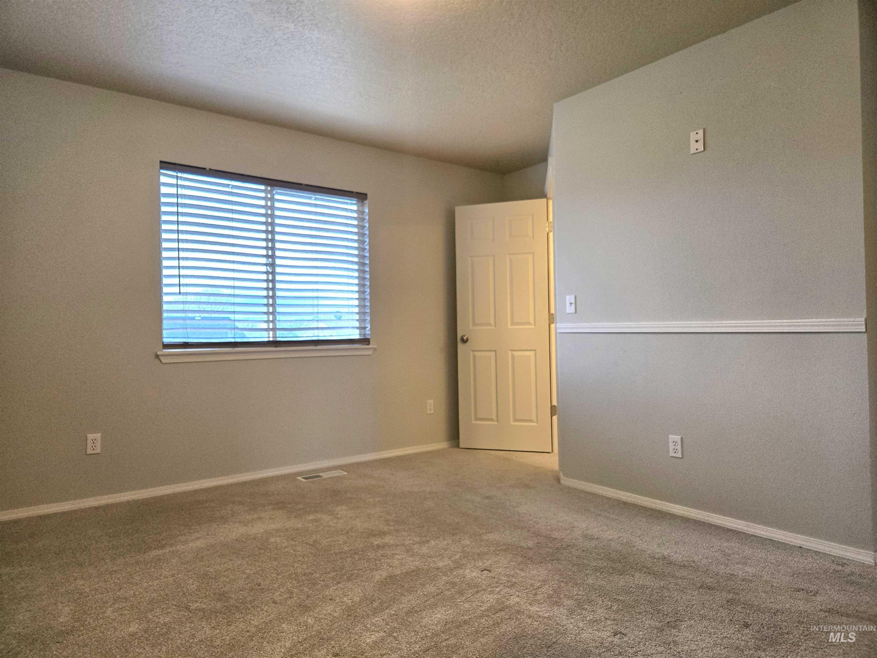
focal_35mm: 23
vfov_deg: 58.9
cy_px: 329
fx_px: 583
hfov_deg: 73.9
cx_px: 438
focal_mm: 5.4
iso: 320
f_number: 1.8
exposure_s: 1/120
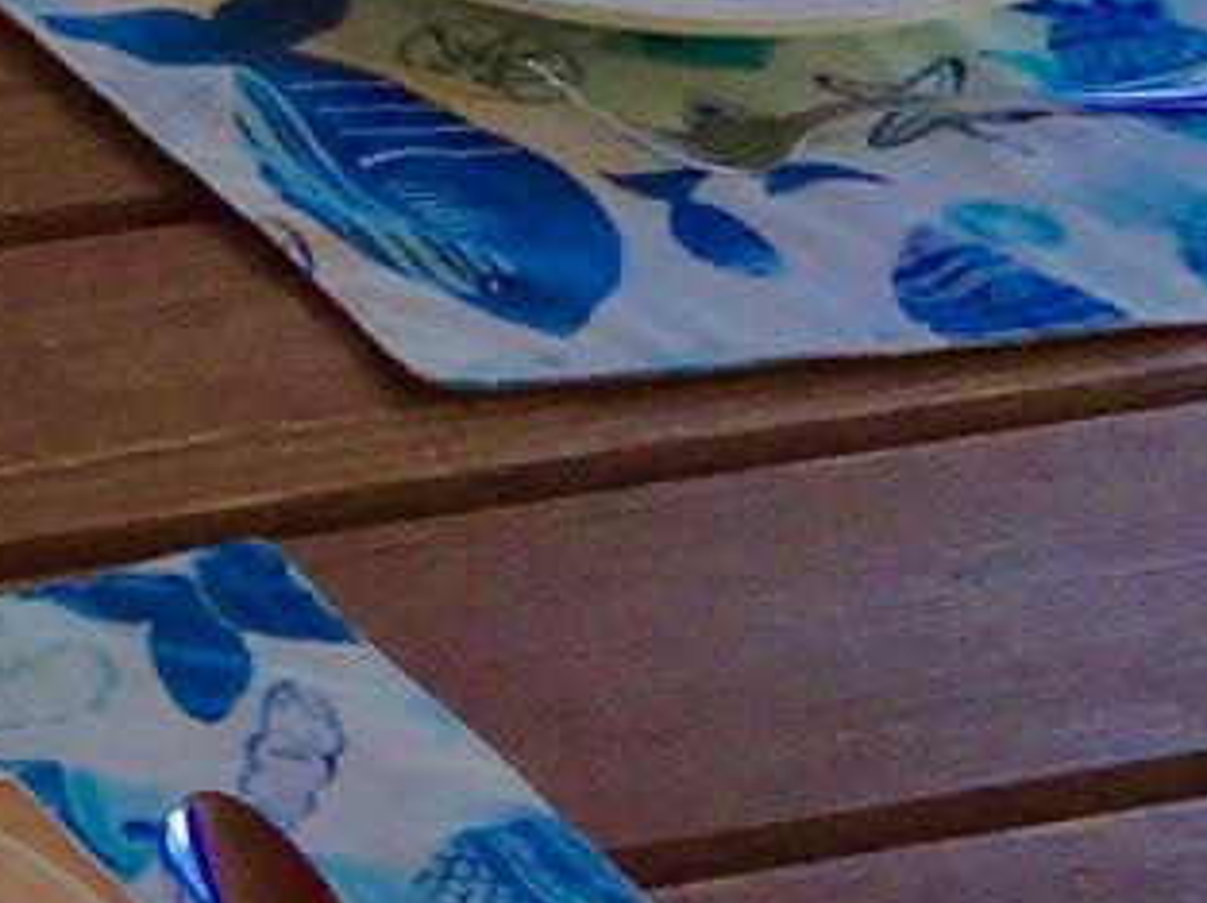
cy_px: -1987
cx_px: -1261
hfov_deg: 9.7
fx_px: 6617
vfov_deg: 6.9
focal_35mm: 190
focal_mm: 4.15
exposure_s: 1/409
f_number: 2.2
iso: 25
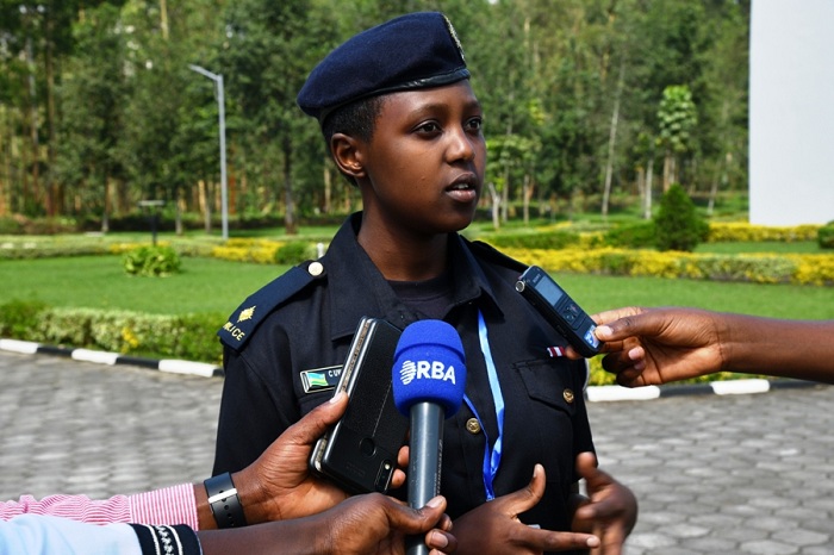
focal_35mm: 58
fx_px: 1343
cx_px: 417
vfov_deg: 23.4
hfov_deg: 34.5
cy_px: 278
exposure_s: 1/100
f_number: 10
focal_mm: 58
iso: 100
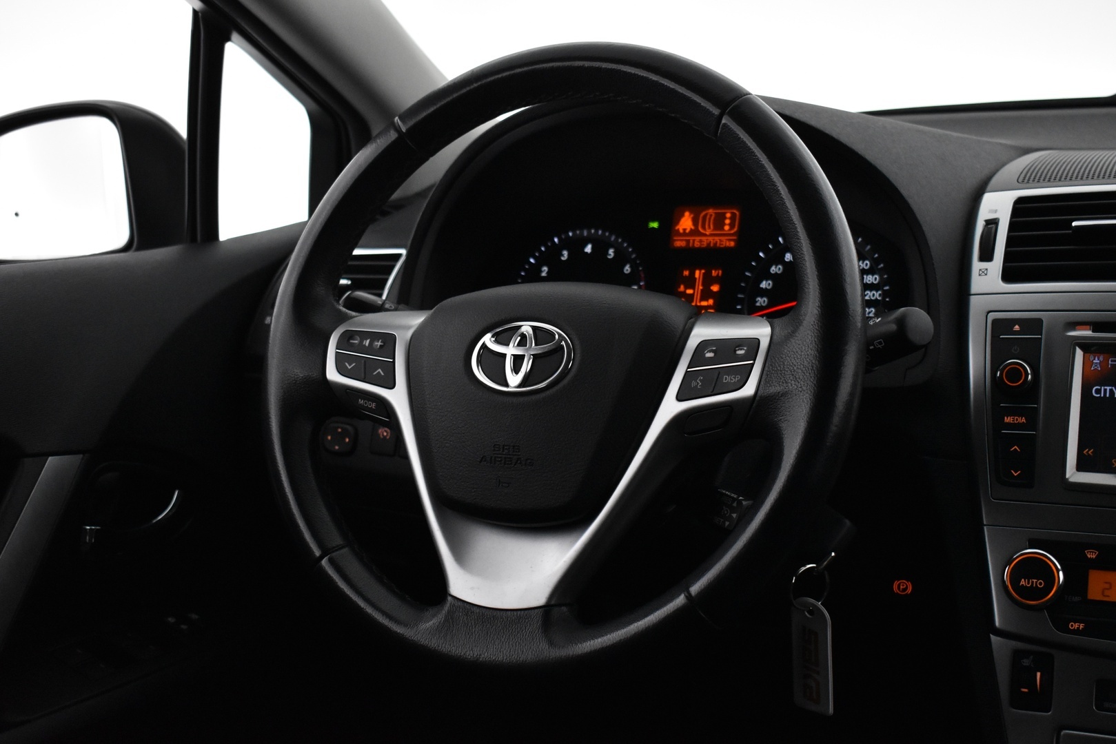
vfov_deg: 29.0
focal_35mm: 46
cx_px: 558
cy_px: 372
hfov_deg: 42.3
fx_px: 1442
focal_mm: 31
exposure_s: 1/80
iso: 3200
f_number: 4.5
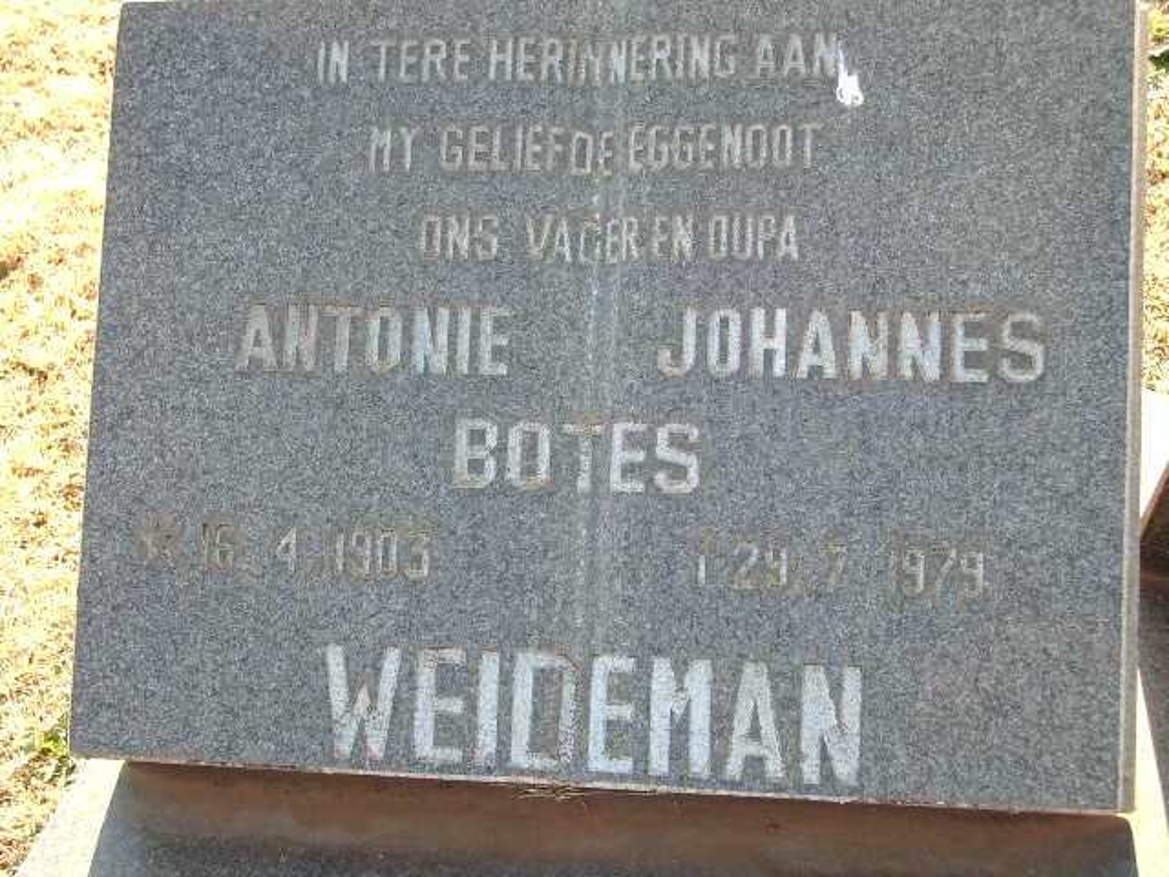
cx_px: 584
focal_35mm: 62
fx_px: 2094
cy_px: 438
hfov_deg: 31.2
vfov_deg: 23.7
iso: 100
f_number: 3.5
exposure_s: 1/100
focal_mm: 10.2
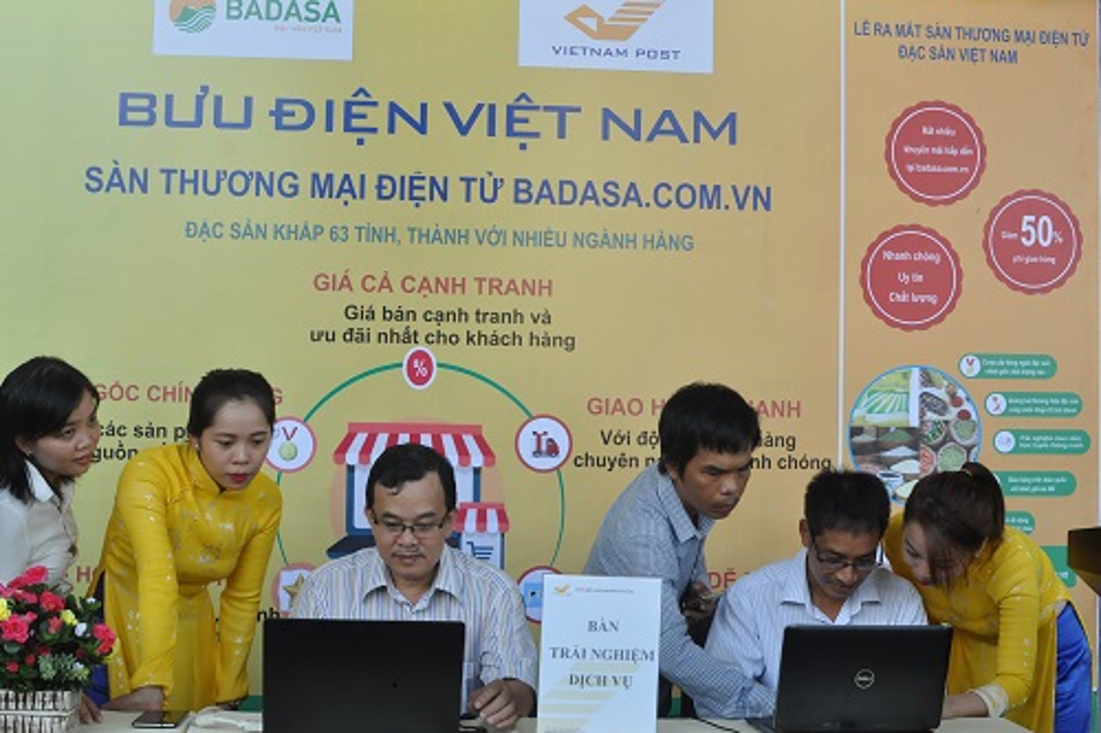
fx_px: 1605
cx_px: 550
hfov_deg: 37.9
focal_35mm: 52
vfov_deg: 25.7
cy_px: 366
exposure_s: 1/250
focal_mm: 35
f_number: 8
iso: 1000
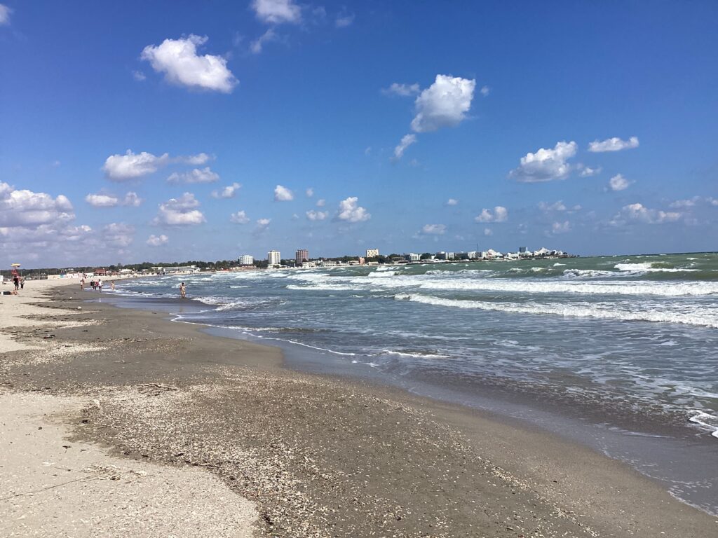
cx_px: 359
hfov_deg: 58.4
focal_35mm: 31
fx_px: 643
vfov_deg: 45.4
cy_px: 269
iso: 25
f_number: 2.4
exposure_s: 1/2809
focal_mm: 3.3
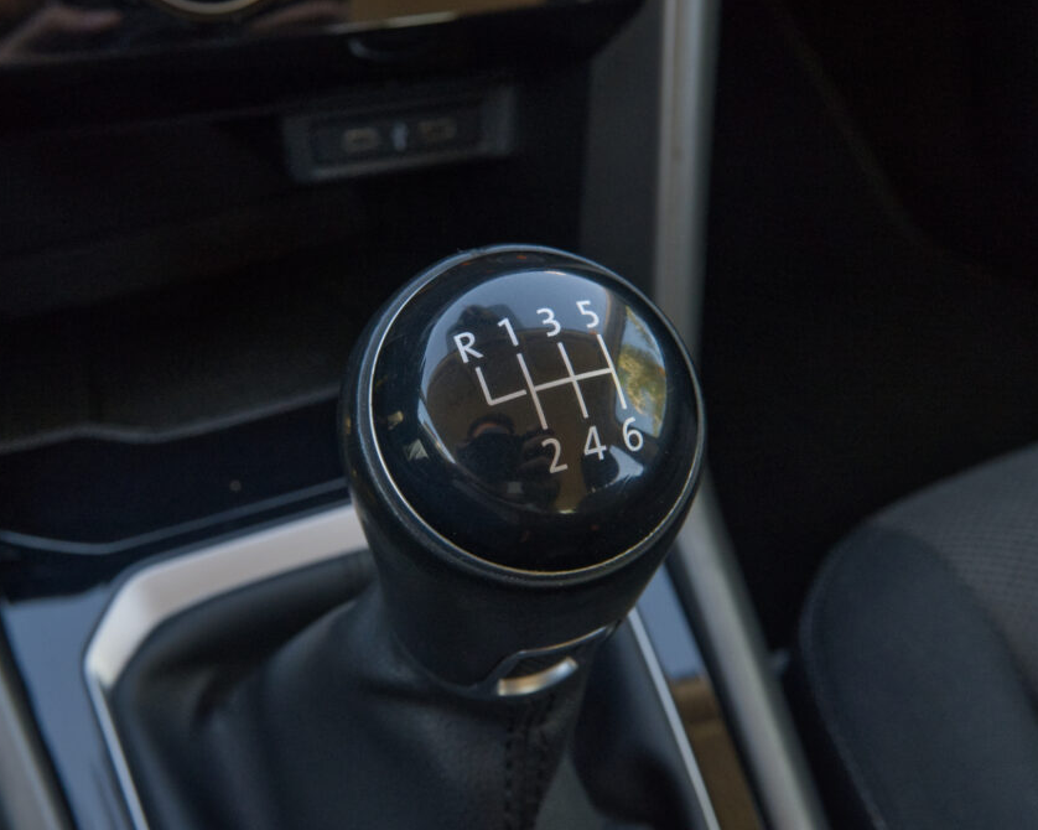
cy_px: 411
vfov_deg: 38.2
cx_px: 417
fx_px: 1198
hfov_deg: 46.6
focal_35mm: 39
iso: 2000
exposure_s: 1/100
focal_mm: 22.8
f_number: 9
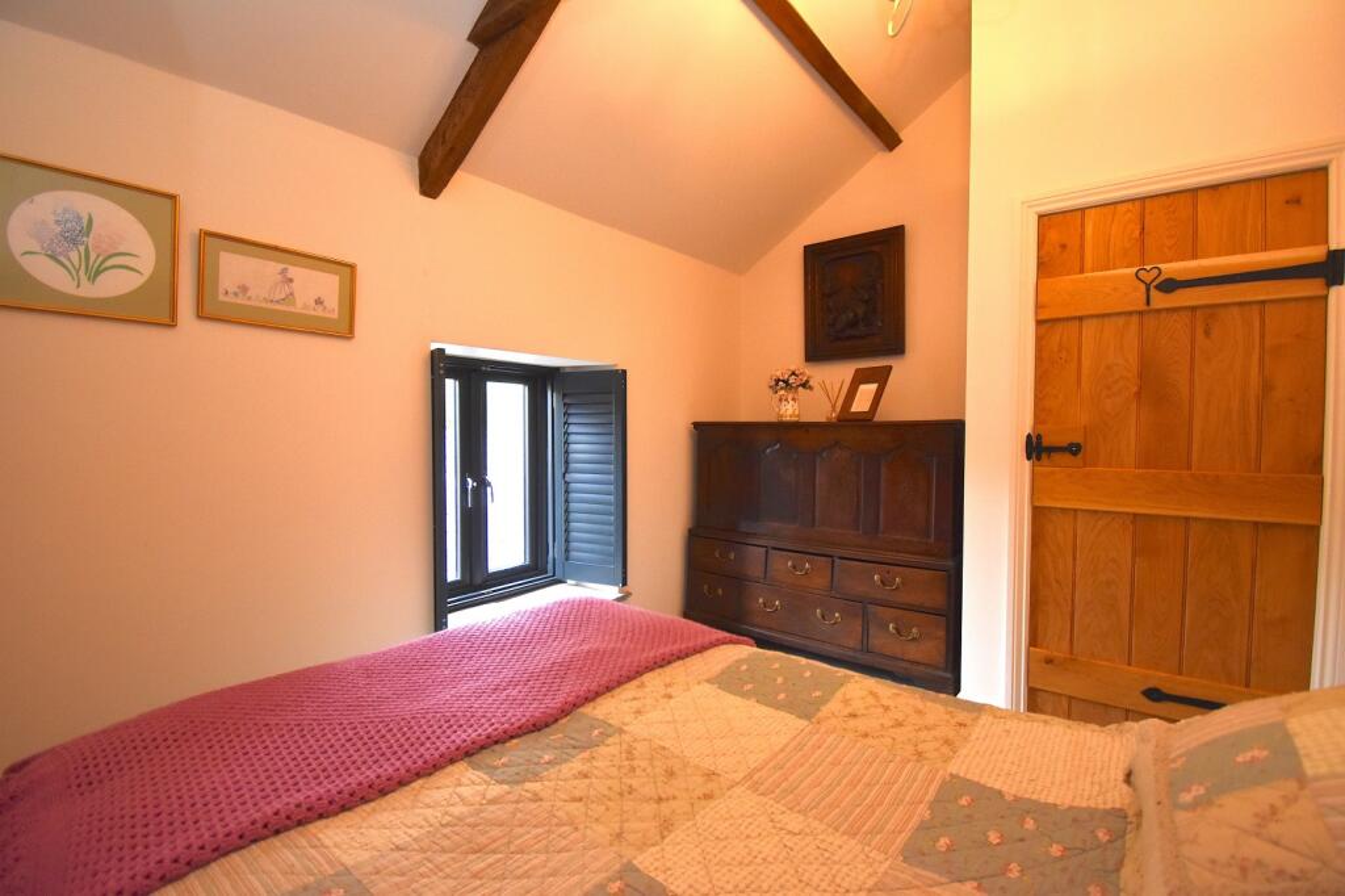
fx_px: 560
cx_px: 672
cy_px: 448
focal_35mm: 15
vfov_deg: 77.3
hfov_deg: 100.4
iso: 1250
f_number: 4.5
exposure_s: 1/125
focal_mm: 10
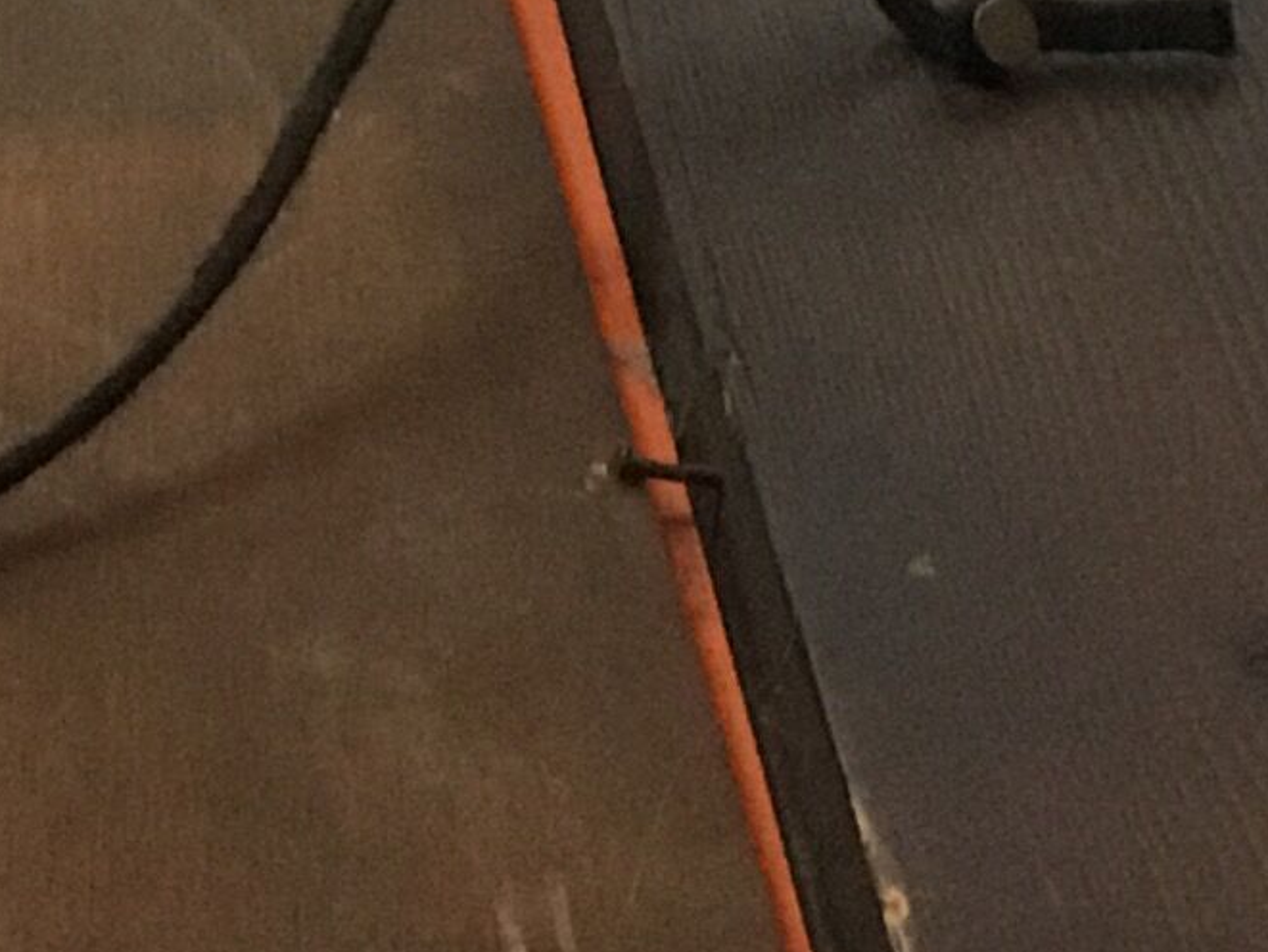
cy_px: 1165
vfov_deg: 9.6
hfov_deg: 12.6
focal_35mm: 153
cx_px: -288
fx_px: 5605
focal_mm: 3.3
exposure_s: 1/25
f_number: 2.4
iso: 200
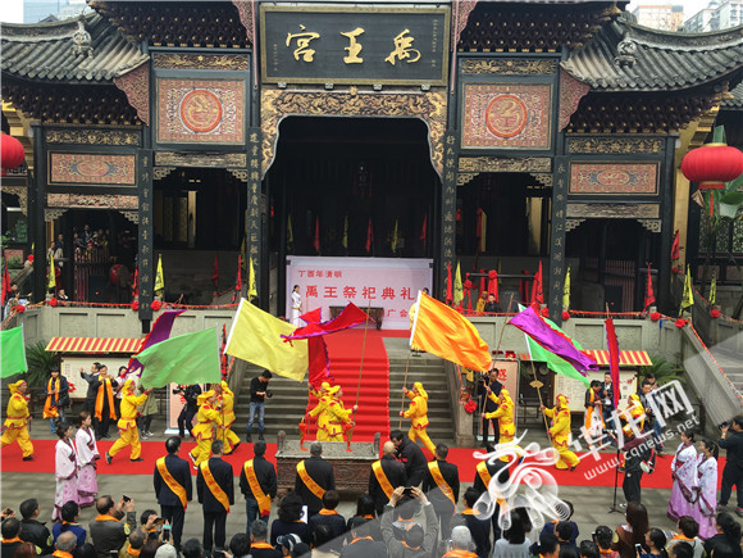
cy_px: 279
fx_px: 622
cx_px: 372
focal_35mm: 29
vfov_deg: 48.2
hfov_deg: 61.7
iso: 25
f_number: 2.2
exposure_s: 1/348
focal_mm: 4.15
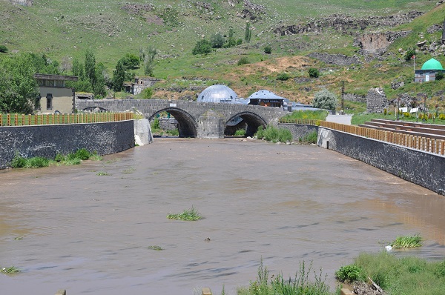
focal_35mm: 68
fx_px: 833
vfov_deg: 20.1
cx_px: 222
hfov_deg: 29.9
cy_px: 148
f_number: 9
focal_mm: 45
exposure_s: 1/320
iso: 200
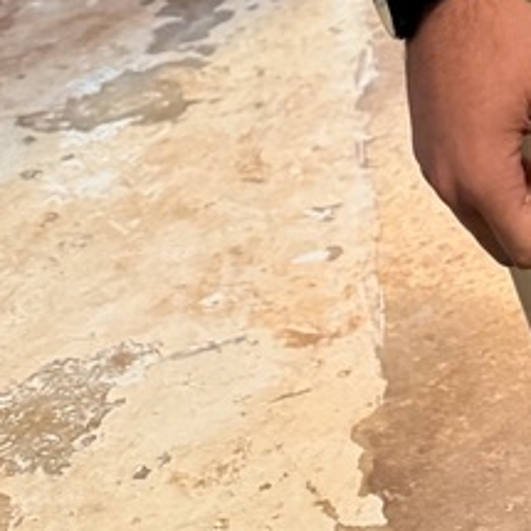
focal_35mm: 101
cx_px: 719
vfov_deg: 13.6
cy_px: -652
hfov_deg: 16.2
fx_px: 1753
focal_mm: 6.76
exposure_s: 1/40
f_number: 1.78
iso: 640
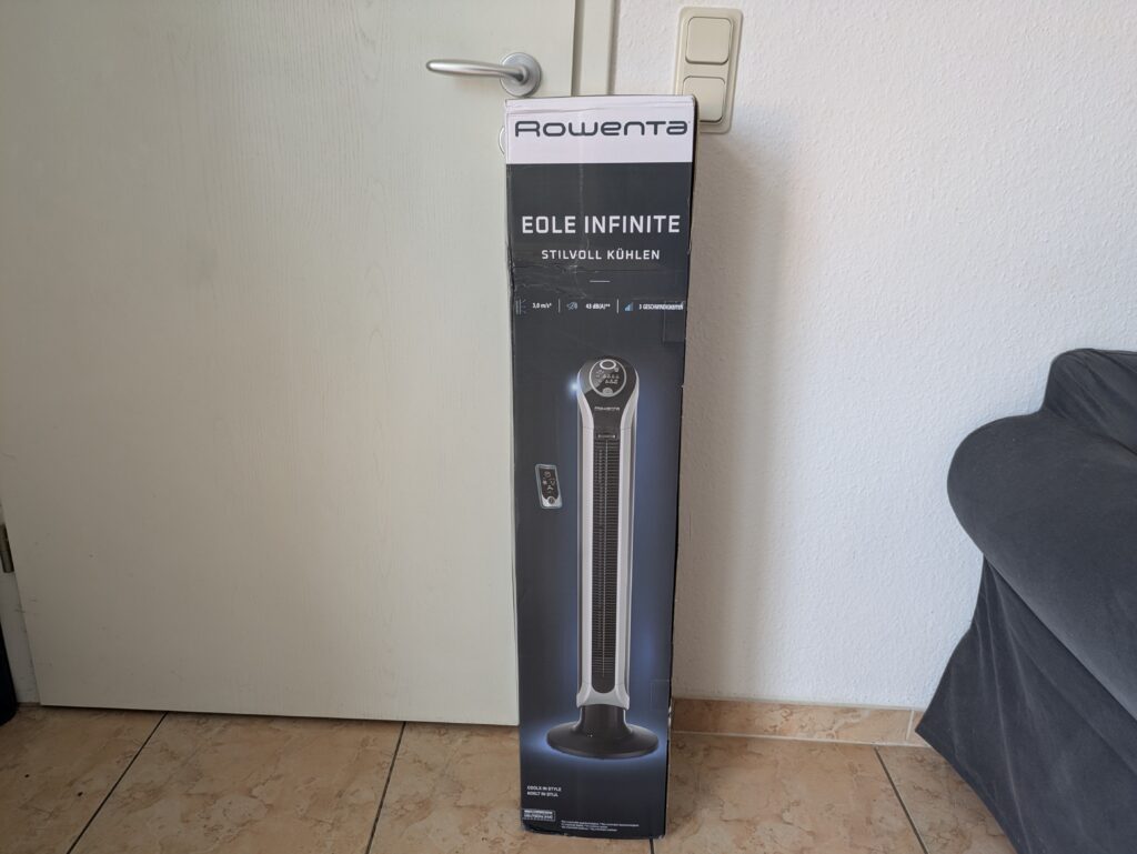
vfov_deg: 54.9
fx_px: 822
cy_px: 427
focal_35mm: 25
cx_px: 568
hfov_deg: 69.4
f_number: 1.89
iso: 61
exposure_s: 1/40
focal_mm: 5.43
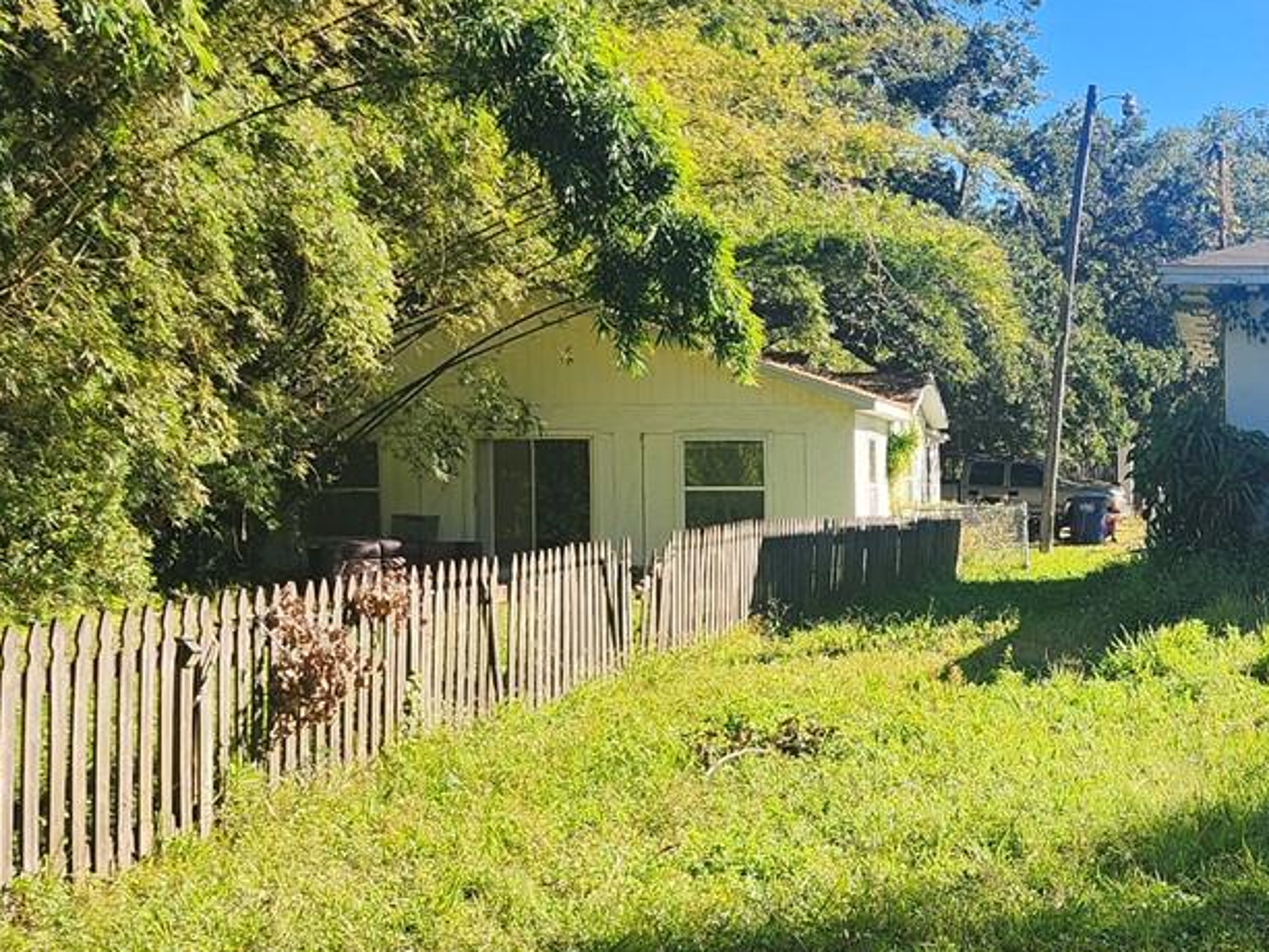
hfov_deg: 29.9
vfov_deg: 24.4
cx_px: 1286
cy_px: 598
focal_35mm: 60
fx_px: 2200
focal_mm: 5.54
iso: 25
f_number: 1.8
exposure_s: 1/626
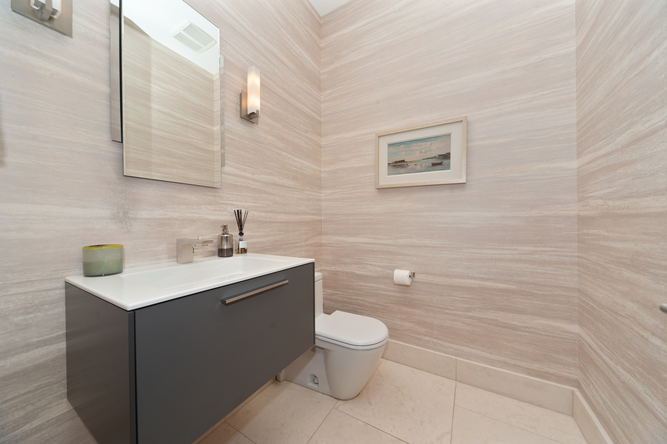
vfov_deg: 89.9
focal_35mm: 12
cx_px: 334
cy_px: 222
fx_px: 222
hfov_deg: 112.7
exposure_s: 1/250
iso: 200
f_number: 8
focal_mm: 12
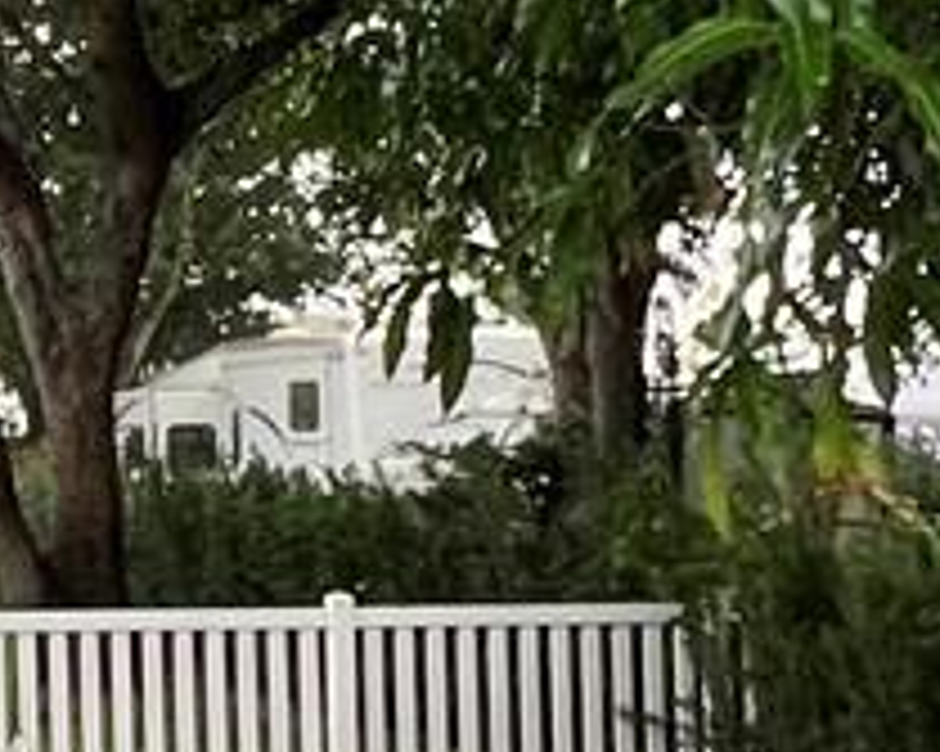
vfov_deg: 15.8
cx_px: -445
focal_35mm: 97
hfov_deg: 17.8
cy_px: 315
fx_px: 2697
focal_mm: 1.57
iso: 100
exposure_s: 1/99
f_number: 1.8
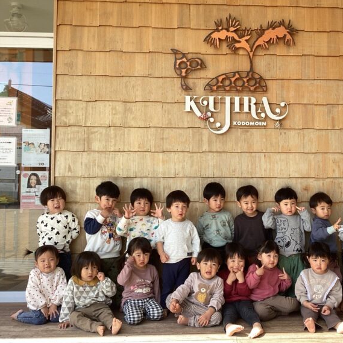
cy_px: 173
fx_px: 415
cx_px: 230
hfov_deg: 44.2
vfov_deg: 44.9
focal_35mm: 37
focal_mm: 3.3
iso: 25
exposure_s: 1/326
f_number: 2.4
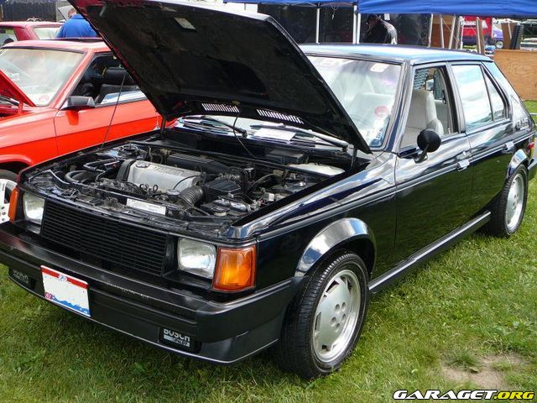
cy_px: 202
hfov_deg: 42.1
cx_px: 268
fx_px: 698
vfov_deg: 32.2
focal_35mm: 45
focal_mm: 6.7
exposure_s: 1/200
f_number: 3.2
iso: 80
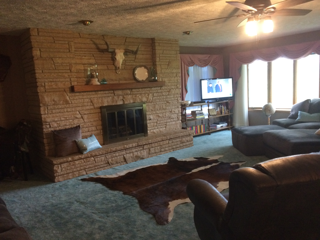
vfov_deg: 48.2
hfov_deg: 61.7
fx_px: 268
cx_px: 160
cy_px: 120
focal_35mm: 29
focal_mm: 4.15
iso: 320
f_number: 2.2
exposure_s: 1/30
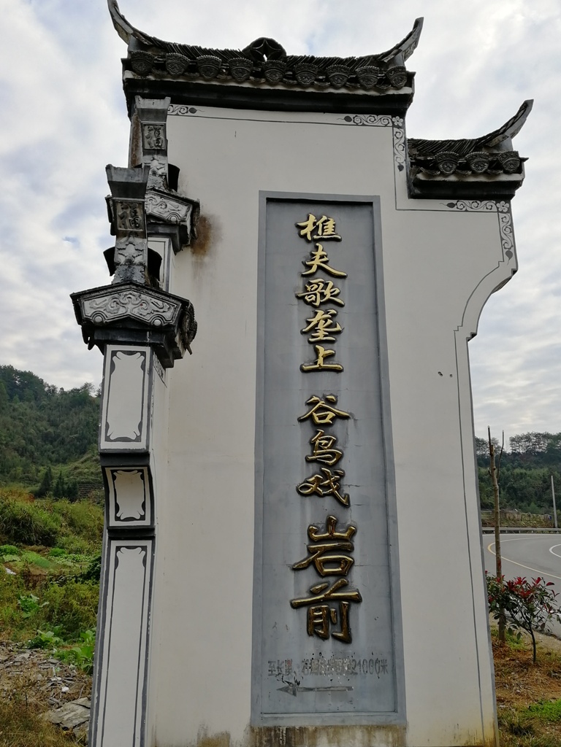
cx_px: 280
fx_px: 583
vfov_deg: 65.3
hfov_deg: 51.4
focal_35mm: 27
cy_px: 374
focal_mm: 3.95
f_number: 2.2
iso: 50
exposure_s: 1/276
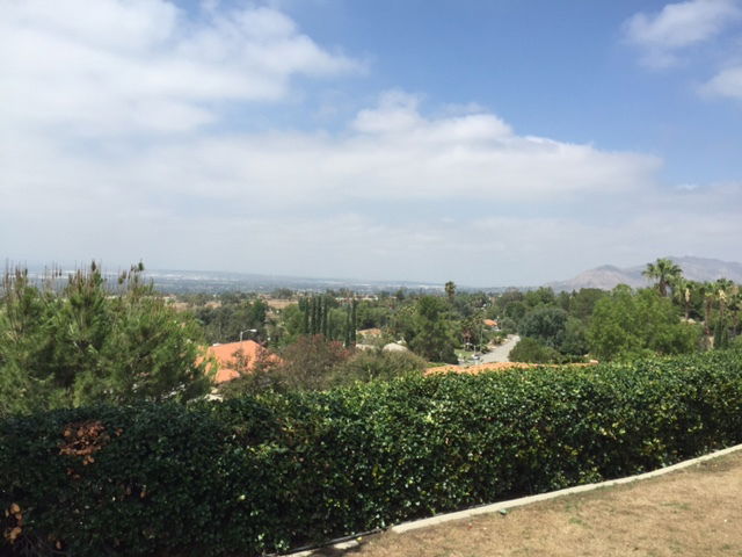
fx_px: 622
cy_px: 278
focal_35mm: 29
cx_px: 371
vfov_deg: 48.2
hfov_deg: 61.7
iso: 32
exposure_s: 1/2475
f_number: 2.2
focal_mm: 4.15
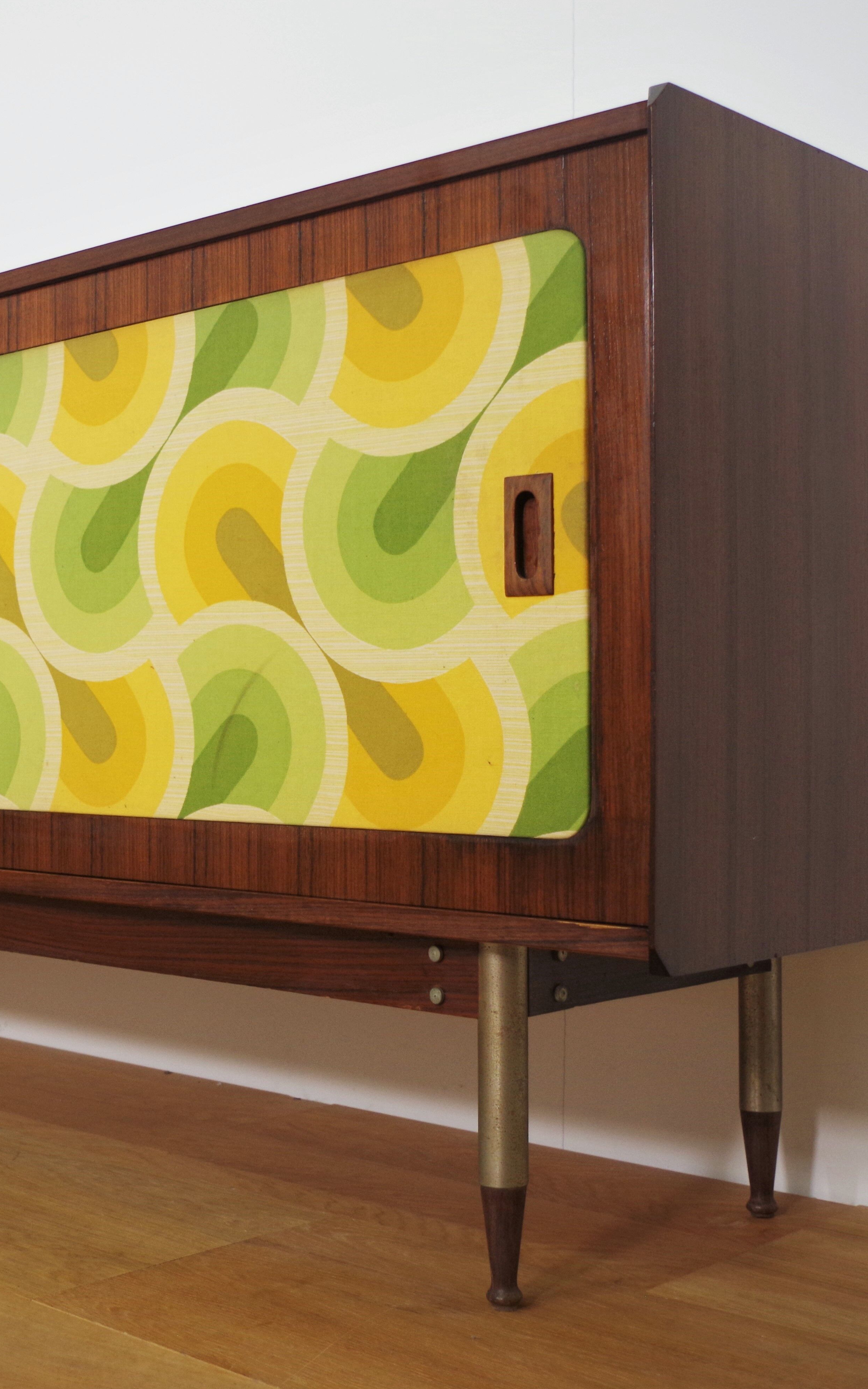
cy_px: 694
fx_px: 1817
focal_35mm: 48
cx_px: 204
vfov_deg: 41.8
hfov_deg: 26.5
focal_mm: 21.25
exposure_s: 1/60
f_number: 4
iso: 400
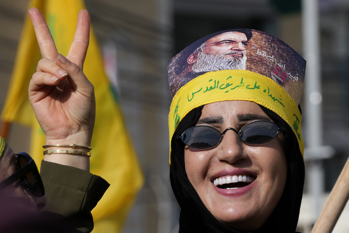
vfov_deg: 6.9
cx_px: 174
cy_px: 116
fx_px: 1939
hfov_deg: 10.3
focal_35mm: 200
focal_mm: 200
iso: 250
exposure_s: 1/640
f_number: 11
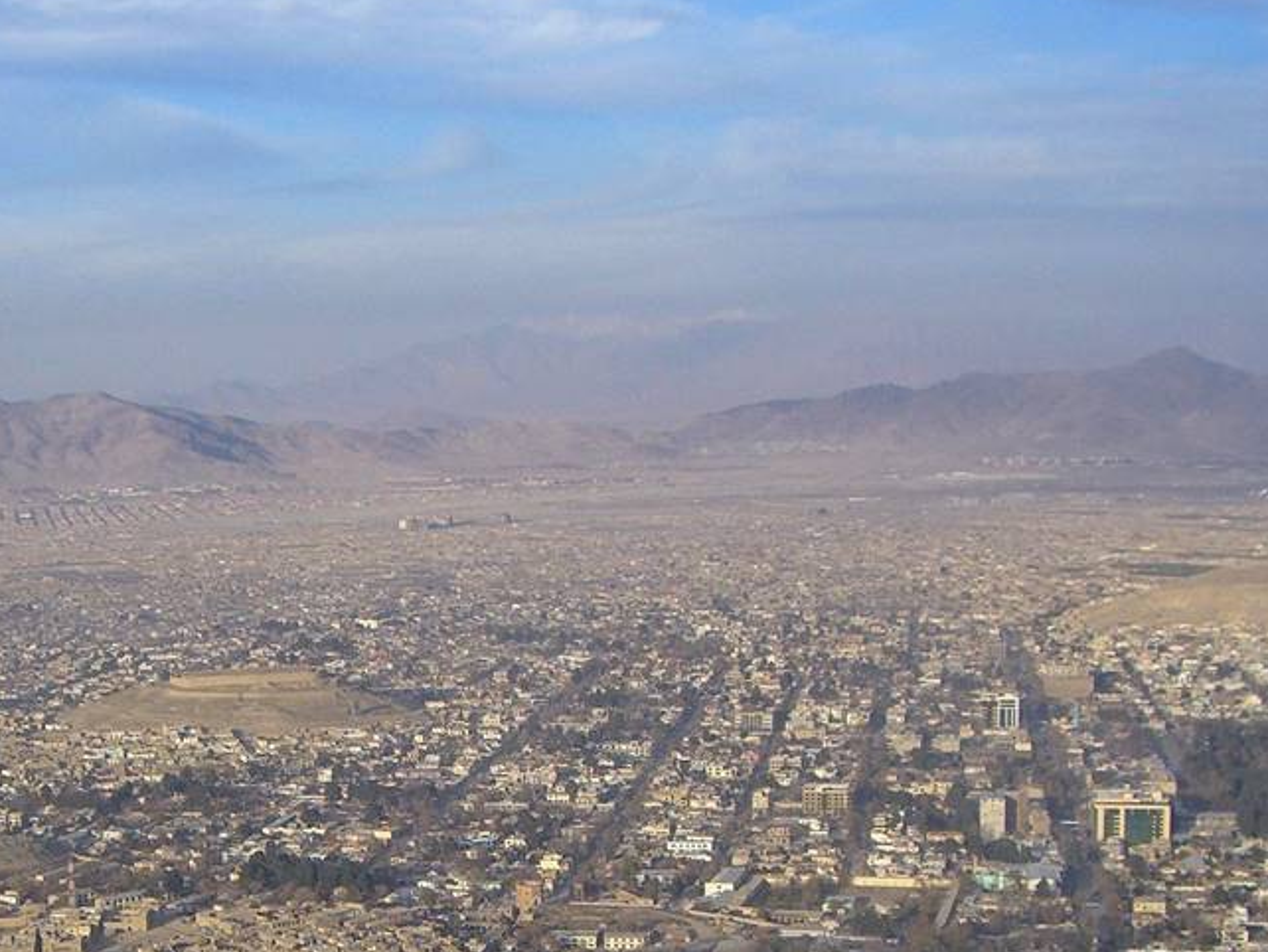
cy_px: 804
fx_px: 2602
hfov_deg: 27.2
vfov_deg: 20.4
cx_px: 407
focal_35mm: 71
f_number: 4.3
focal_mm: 6.2
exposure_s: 1/400
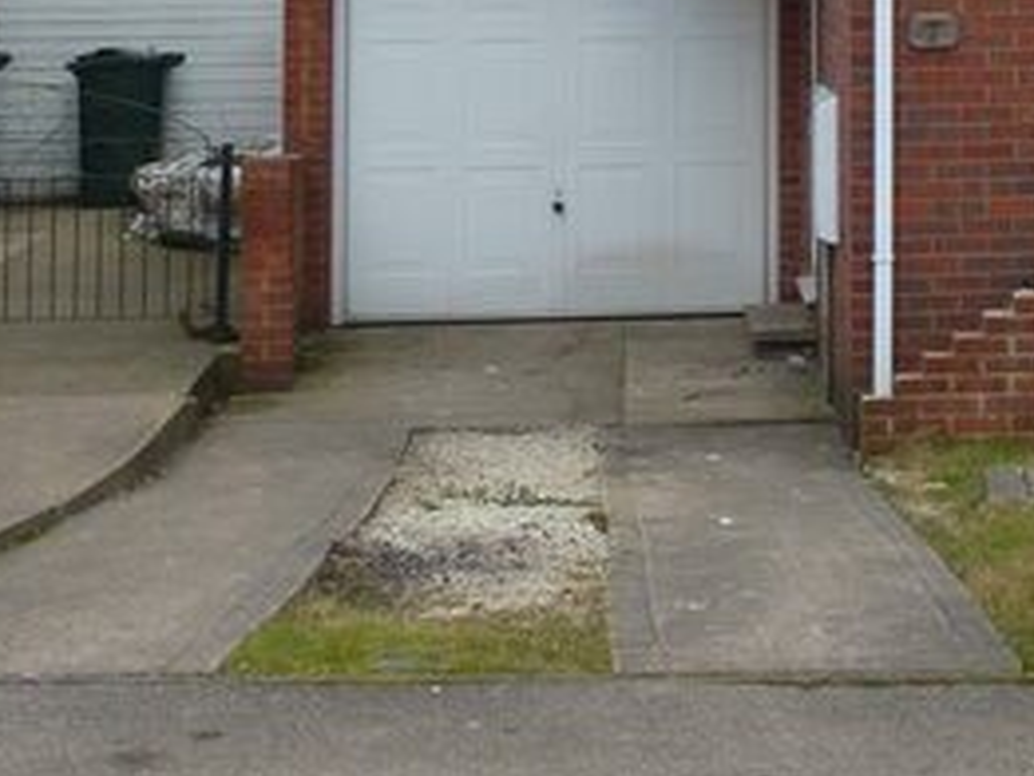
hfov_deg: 18.1
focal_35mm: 102
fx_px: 3048
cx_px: 1299
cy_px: -251
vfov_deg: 13.9
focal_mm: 6.8
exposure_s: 1/60
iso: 100
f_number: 3.8
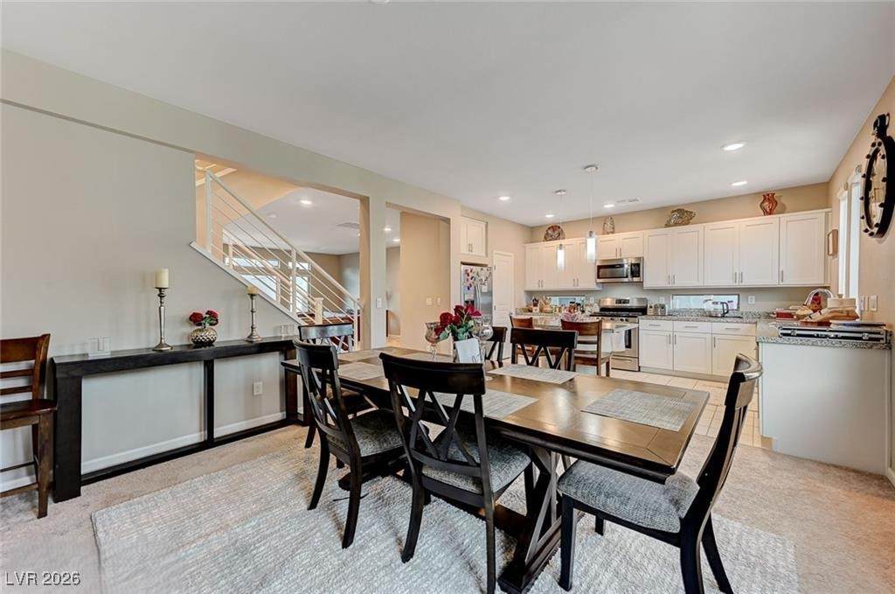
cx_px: 448
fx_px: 347
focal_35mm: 14
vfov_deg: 81.0
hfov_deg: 104.3
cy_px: 297
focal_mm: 14
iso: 400
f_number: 8
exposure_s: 1/10
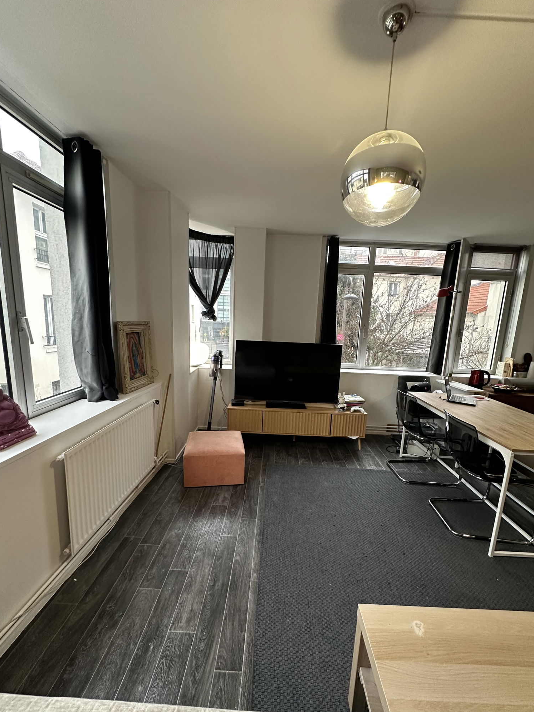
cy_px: 377
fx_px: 309
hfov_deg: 81.7
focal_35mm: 15
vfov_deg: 98.1
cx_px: 271
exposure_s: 1/50
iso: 200
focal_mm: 2.22
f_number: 2.2
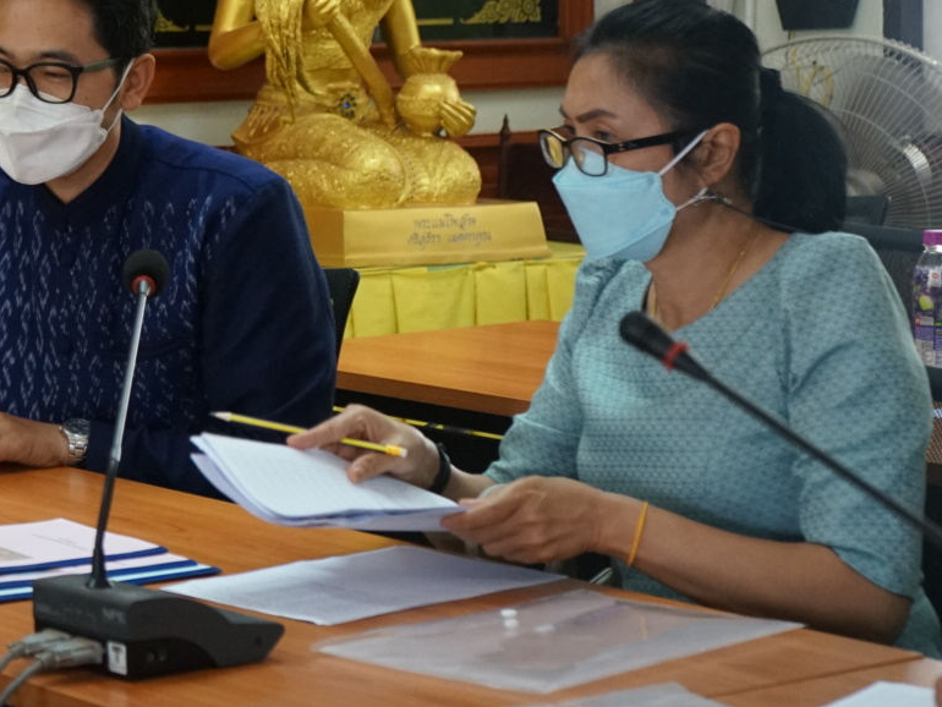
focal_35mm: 111
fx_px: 3022
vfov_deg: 13.3
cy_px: 120
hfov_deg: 17.5
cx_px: 91
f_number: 5
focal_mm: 55
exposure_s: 1/160
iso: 3200
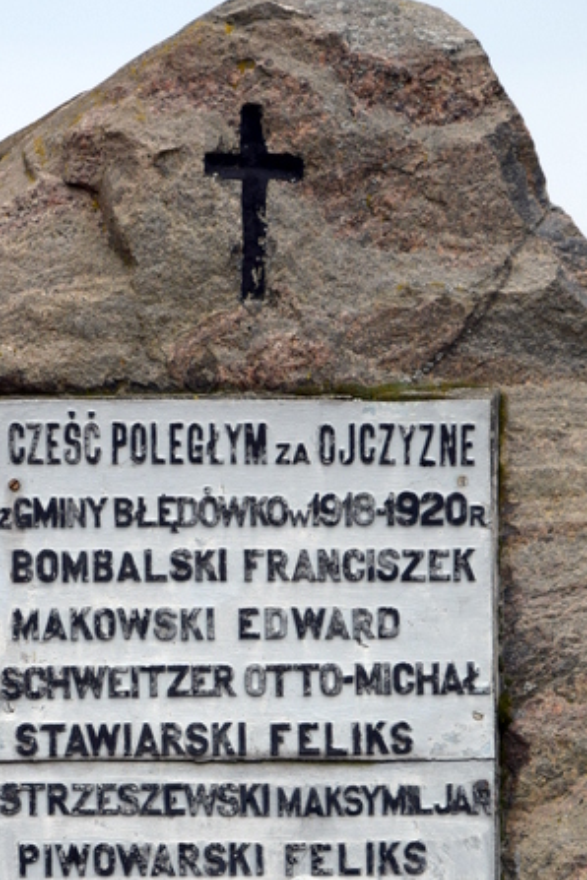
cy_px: 719
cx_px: 240
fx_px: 5258
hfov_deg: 6.4
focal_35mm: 215
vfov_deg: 9.5
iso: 200
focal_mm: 80
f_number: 5.3
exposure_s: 1/320
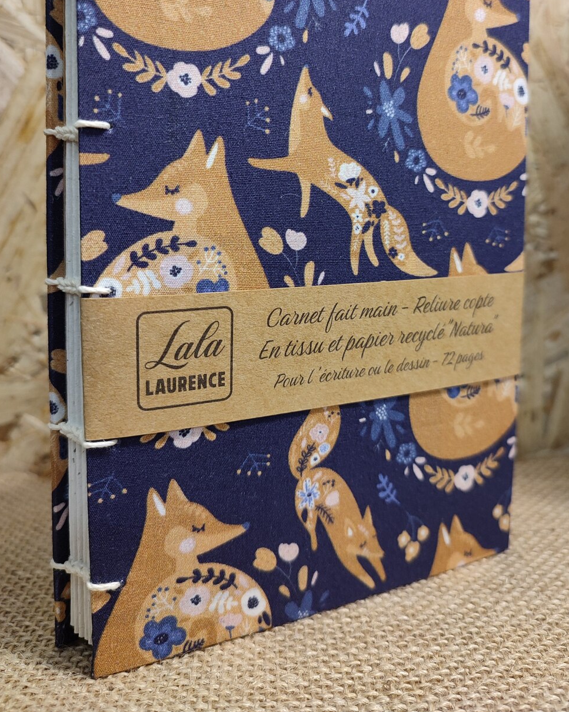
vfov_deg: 56.5
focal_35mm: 31
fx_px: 653
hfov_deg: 47.1
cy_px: 268
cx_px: 288
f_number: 1.9
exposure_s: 1/33
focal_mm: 6.04
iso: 341
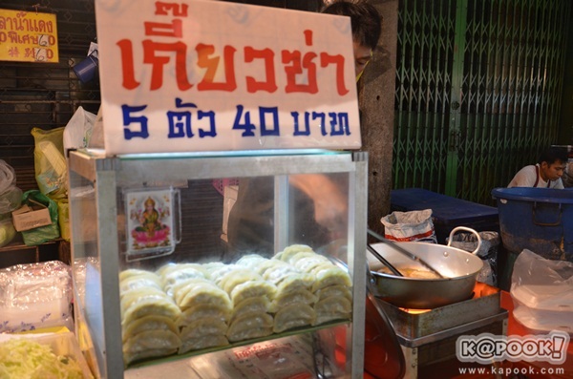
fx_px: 524
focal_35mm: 33
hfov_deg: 57.3
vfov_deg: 39.8
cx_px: 286
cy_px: 190
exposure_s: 1/25
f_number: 4.5
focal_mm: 22
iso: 640
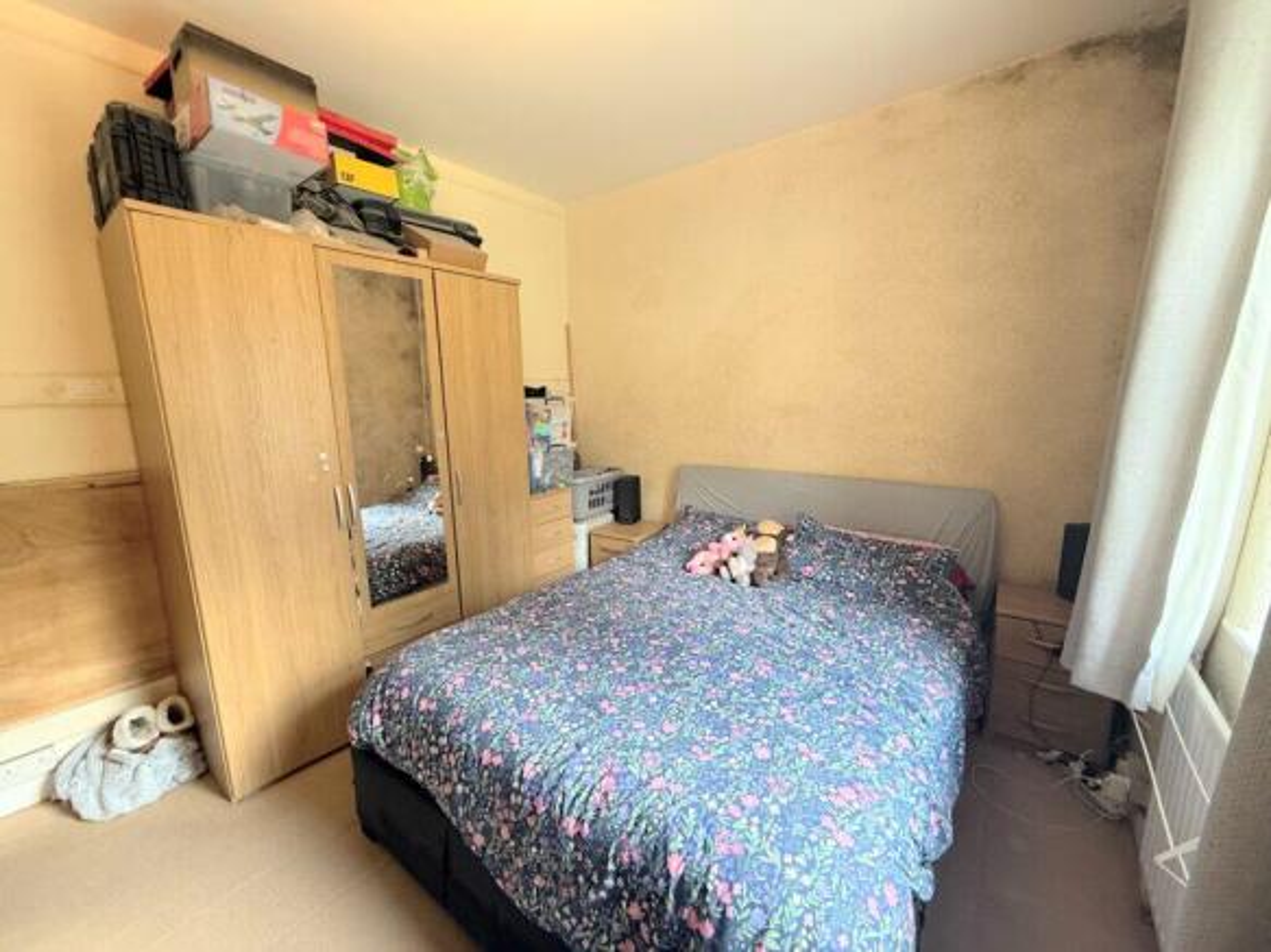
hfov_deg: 102.1
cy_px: 476
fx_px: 514
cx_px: 636
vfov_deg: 85.7
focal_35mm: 14
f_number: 2.2
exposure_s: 1/50
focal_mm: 2.22
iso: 320
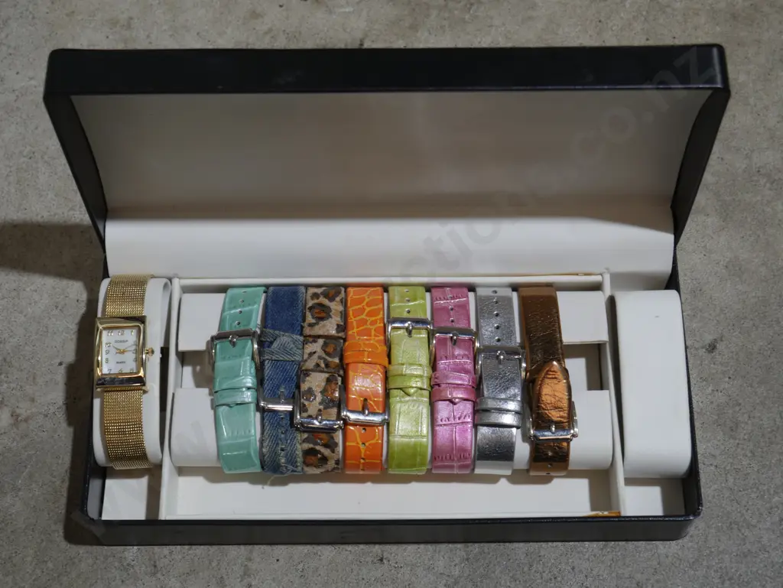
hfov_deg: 31.2
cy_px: 294
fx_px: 1403
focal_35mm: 62
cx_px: 392
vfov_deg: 23.7
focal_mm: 31
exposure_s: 1/80
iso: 400
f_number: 5.4
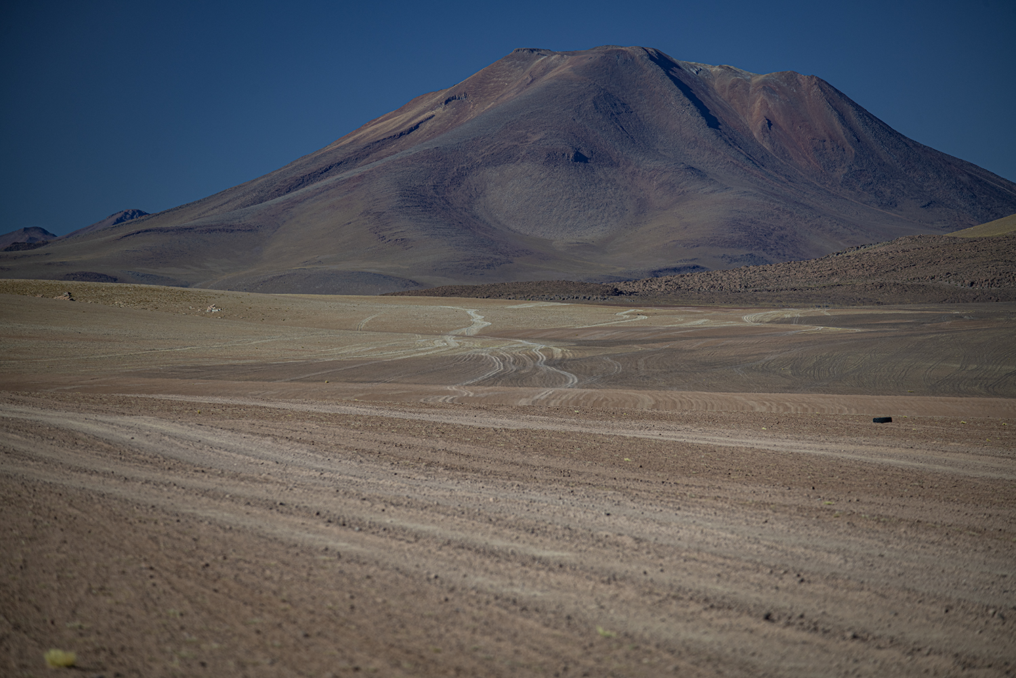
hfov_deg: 9.8
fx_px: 5926
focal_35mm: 210
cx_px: 508
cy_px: 339
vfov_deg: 6.5
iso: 100
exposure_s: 1/250
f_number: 6.3
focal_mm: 210
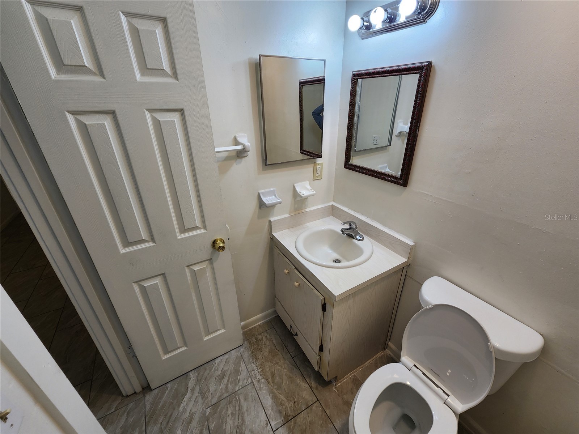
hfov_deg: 106.2
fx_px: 217
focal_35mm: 13
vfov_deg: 89.9
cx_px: 290
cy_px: 217
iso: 64
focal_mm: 2.2
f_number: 2.2
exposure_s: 1/60
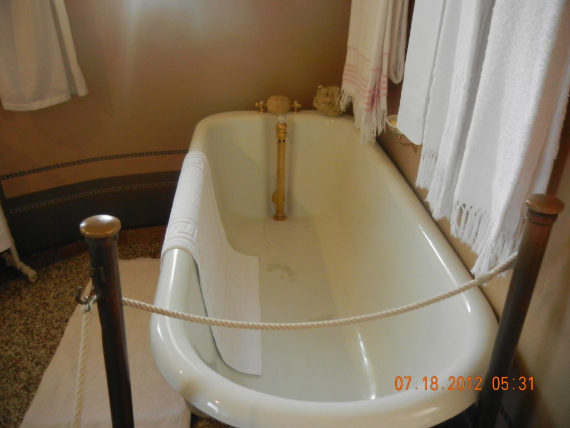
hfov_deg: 60.0
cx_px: 285
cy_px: 214
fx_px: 494
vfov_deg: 46.8
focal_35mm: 30
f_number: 3.5
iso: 200
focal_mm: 5.4
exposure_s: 1/7.1
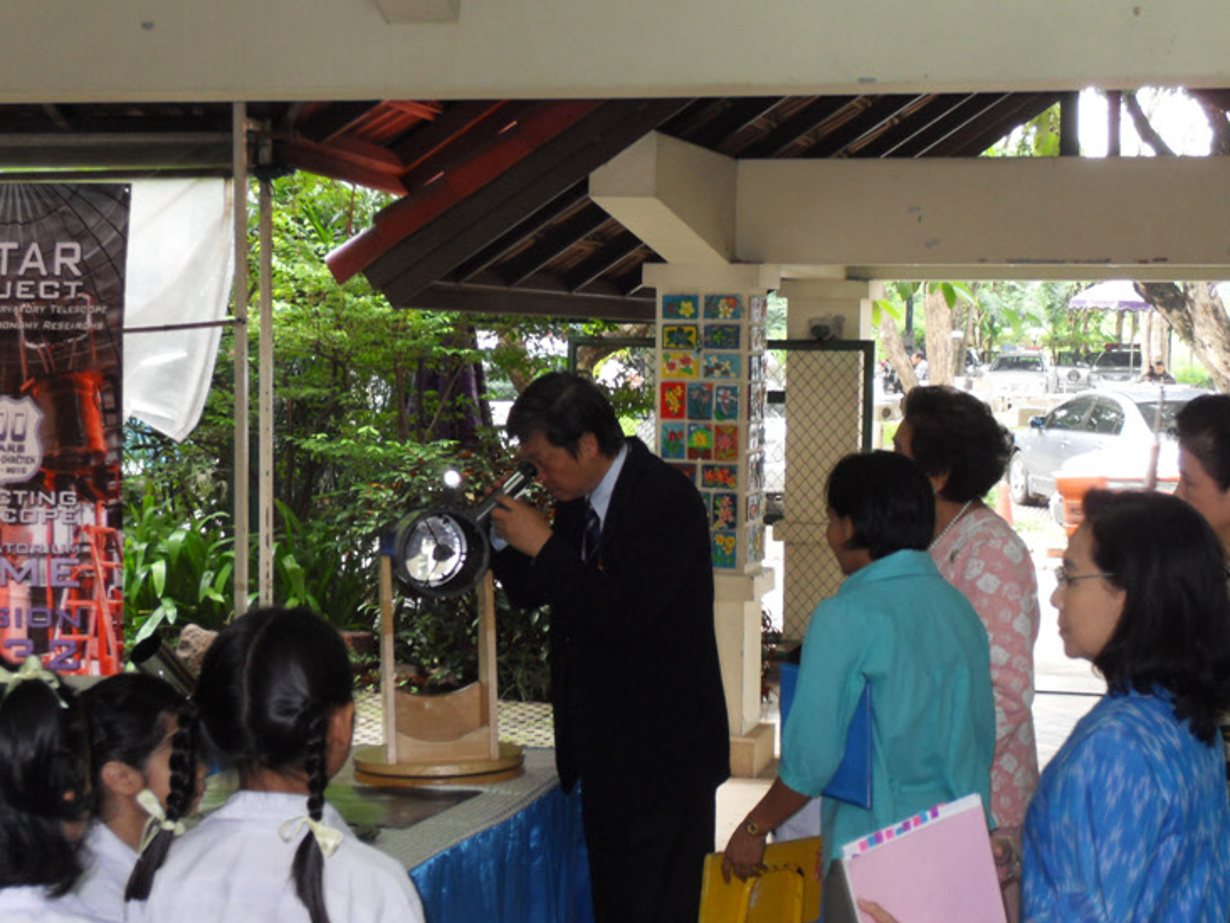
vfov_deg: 20.7
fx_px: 2523
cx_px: 639
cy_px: 477
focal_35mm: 71
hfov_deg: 27.4
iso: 240
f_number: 4.5
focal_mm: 13.9
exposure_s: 1/60
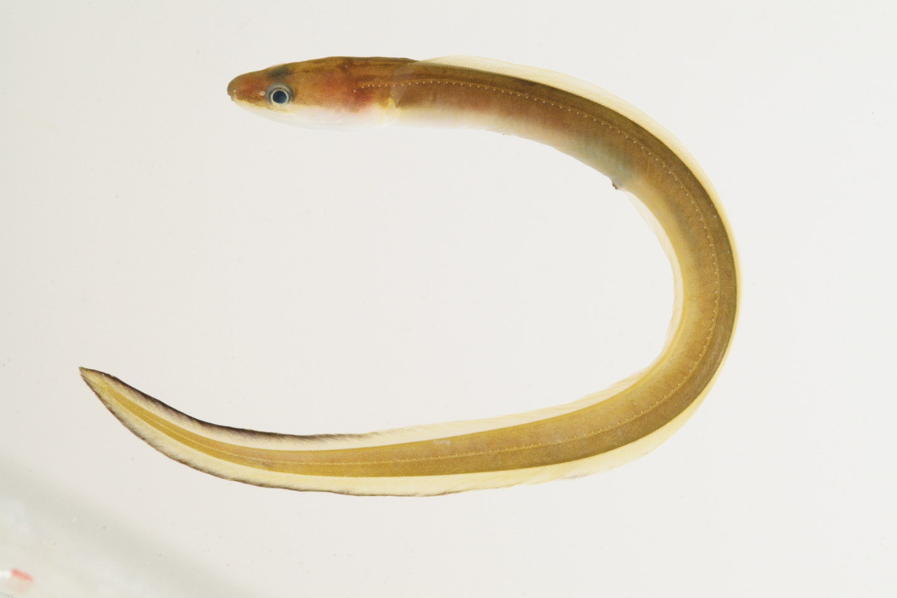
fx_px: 3937
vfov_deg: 8.7
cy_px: 299
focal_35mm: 158
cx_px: 448
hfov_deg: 13.0
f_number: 16
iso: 100
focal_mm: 105
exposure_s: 1/60
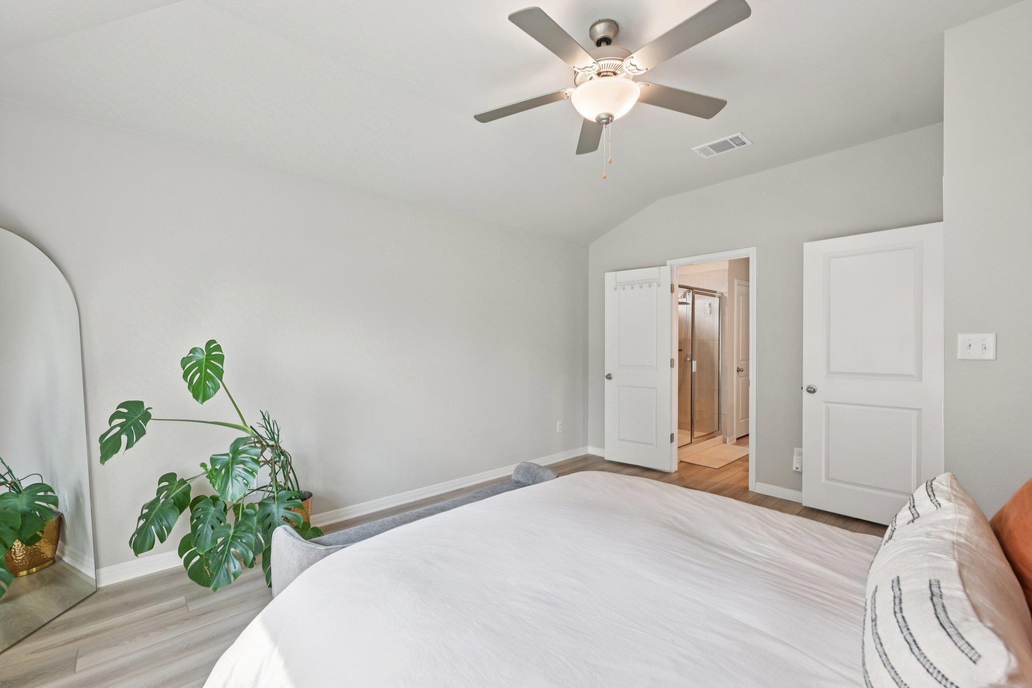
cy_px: 344
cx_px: 516
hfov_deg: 100.4
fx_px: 430
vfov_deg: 77.3
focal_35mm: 15
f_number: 6.7
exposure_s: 1/20
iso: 100
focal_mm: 15
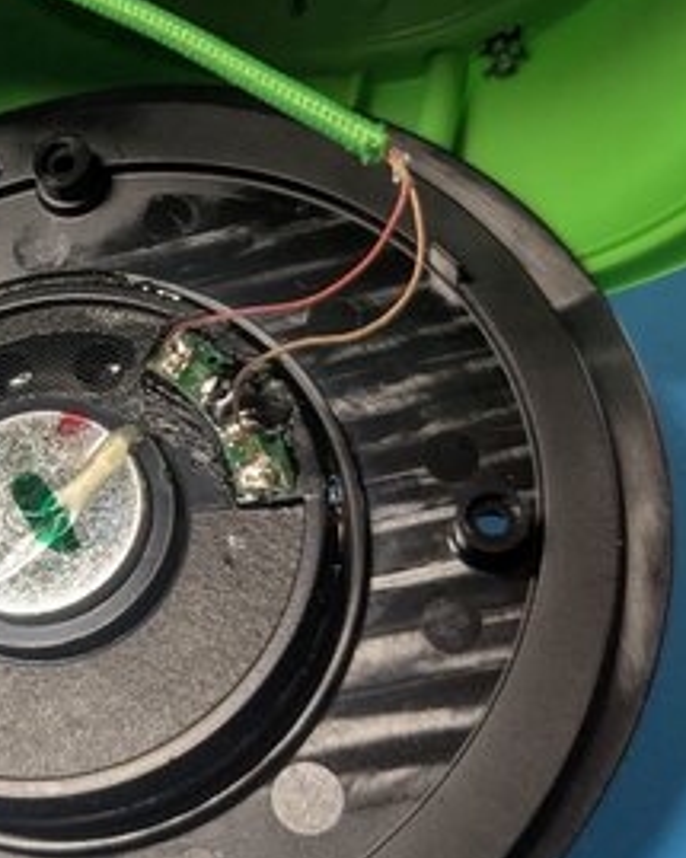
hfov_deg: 24.5
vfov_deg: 32.5
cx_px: -67
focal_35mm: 58
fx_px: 1473
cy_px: 418
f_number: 1.73
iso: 289
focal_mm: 4.38
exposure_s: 1/99.9
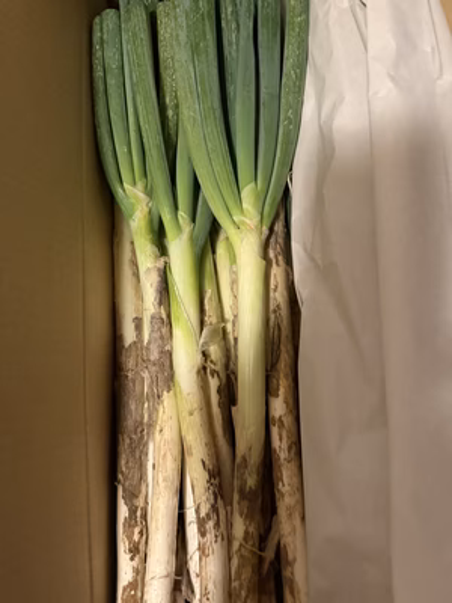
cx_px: 226
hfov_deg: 56.8
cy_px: 302
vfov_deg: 71.6
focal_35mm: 24
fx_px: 418
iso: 800
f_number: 1.78
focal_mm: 6.76
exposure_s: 1/33
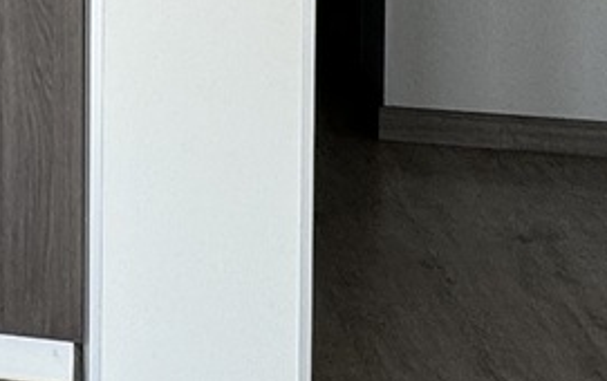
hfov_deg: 14.8
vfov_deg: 10.9
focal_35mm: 112
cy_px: -323
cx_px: -654
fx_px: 1855
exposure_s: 1/99
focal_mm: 2.22
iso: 64
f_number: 2.2
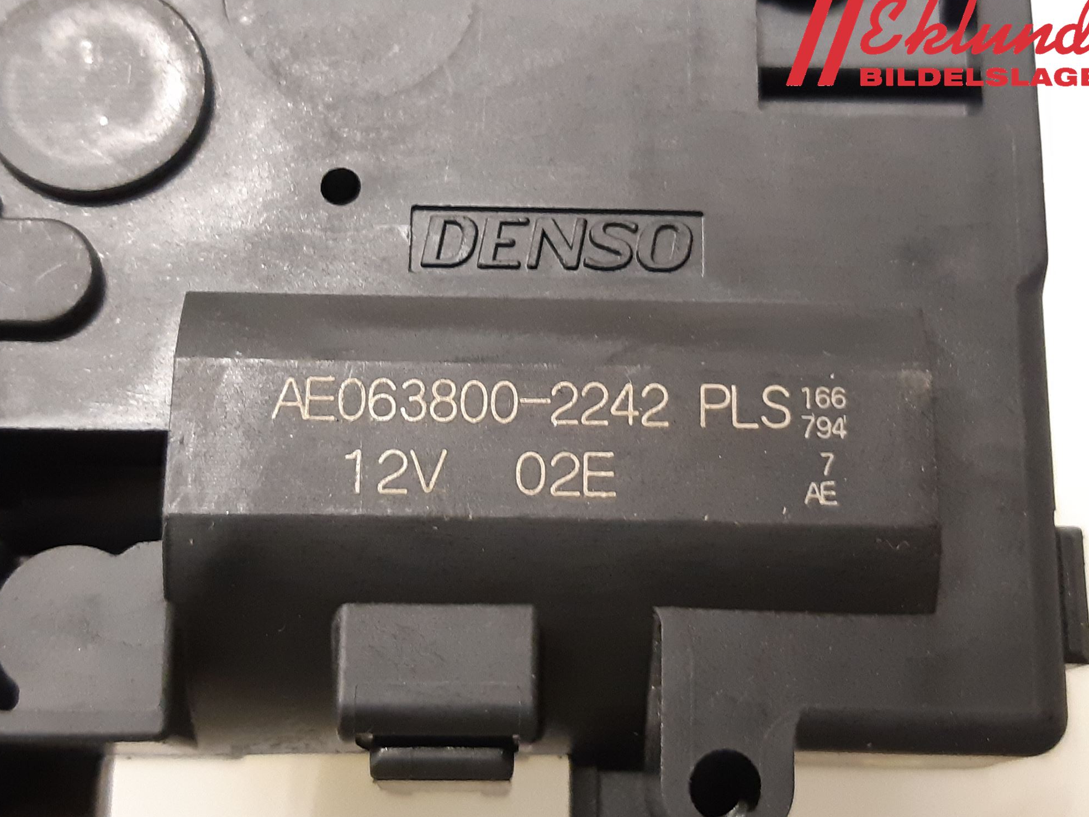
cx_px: 559
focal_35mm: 27
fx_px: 849
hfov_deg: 65.3
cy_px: 417
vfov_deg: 51.4
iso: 400
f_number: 1.7
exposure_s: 1/25
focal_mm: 3.93
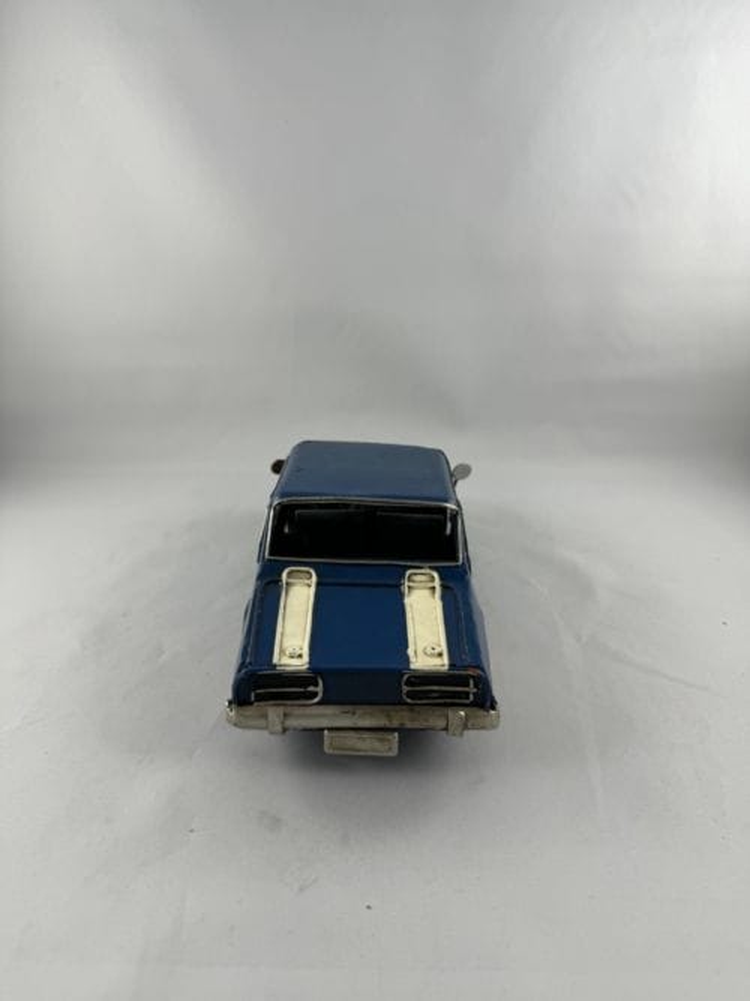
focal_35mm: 24
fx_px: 694
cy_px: 500
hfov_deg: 56.8
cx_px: 375
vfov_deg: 71.6
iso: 64
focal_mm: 6.86
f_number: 1.78
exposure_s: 1/121
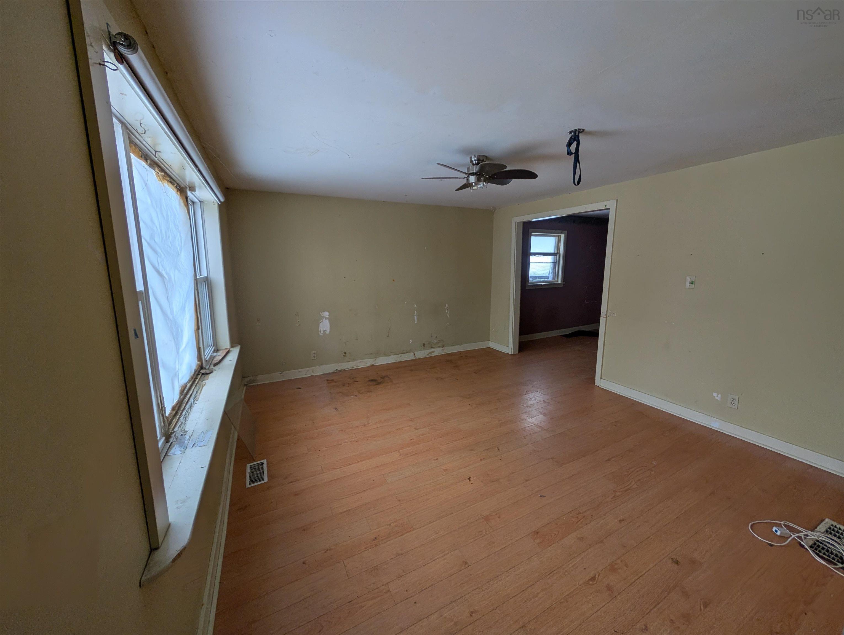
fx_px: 293
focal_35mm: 12
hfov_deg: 110.5
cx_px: 422
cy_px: 318
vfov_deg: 94.6
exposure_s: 1/236
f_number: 1.7
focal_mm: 2.02
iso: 57
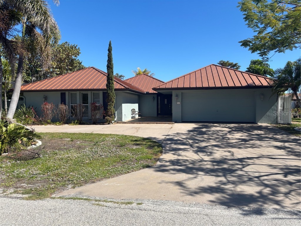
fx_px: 226
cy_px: 113
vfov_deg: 53.1
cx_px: 150
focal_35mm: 26
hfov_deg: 67.3
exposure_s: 1/3311
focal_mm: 5.96
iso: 50
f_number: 1.6
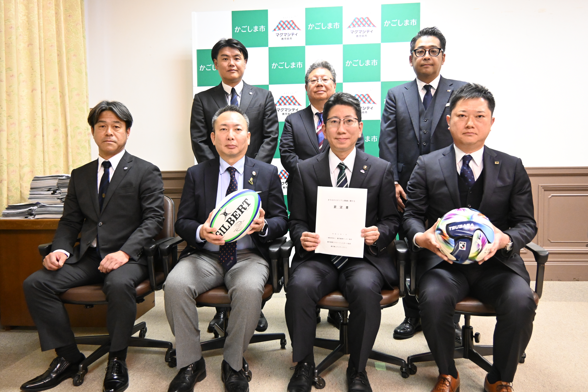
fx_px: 465
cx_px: 294
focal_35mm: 28
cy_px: 196
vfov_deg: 45.7
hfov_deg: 64.6
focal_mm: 19
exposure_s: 1/100
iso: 3200
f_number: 3.5
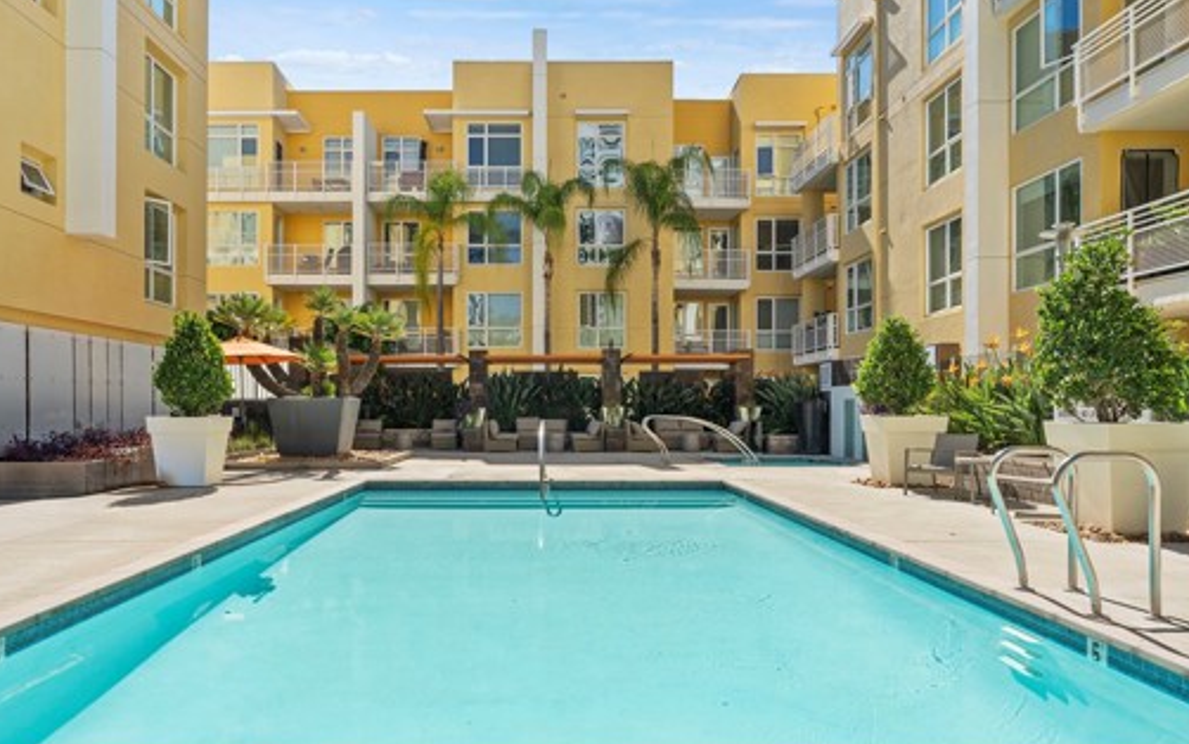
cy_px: 399
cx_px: 547
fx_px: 843
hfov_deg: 70.3
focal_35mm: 26
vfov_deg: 47.6
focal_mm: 20
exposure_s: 1/8
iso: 80
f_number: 9.5
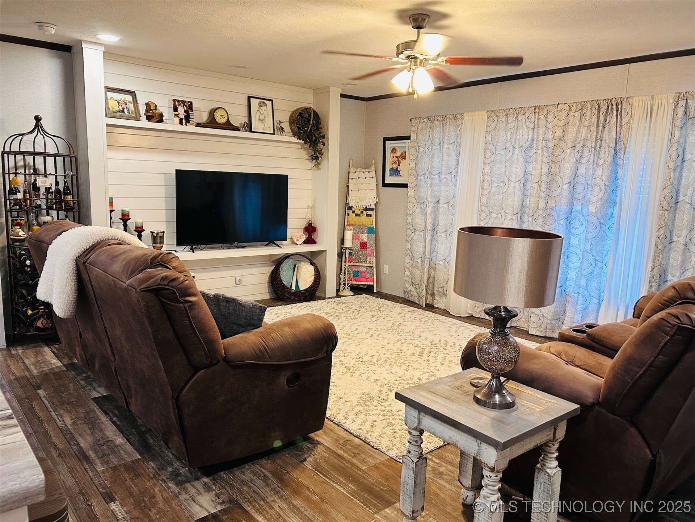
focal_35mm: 26
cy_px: 261
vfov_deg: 53.1
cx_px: 348
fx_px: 522
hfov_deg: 67.3
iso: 250
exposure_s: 1/60
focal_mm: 5.7
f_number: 1.5
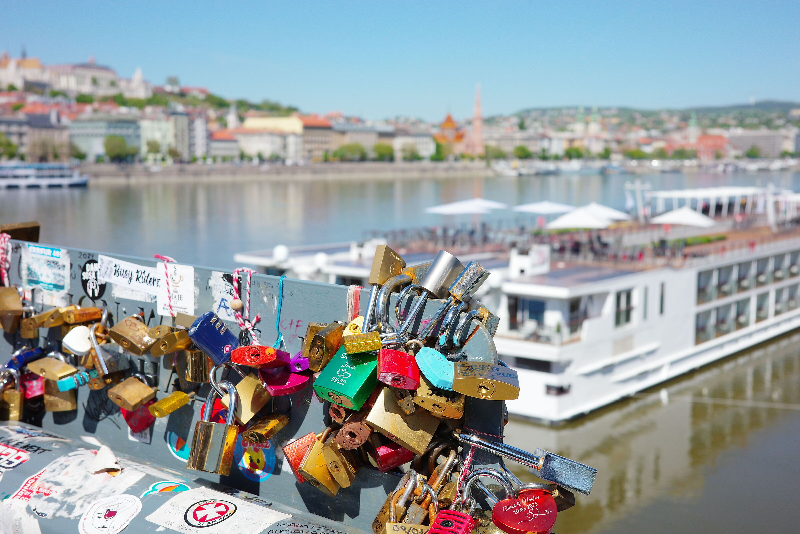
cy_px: 267
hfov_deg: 48.5
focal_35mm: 40
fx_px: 889
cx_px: 400
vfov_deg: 33.4
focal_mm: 26
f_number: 5.6
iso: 200
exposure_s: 1/1000
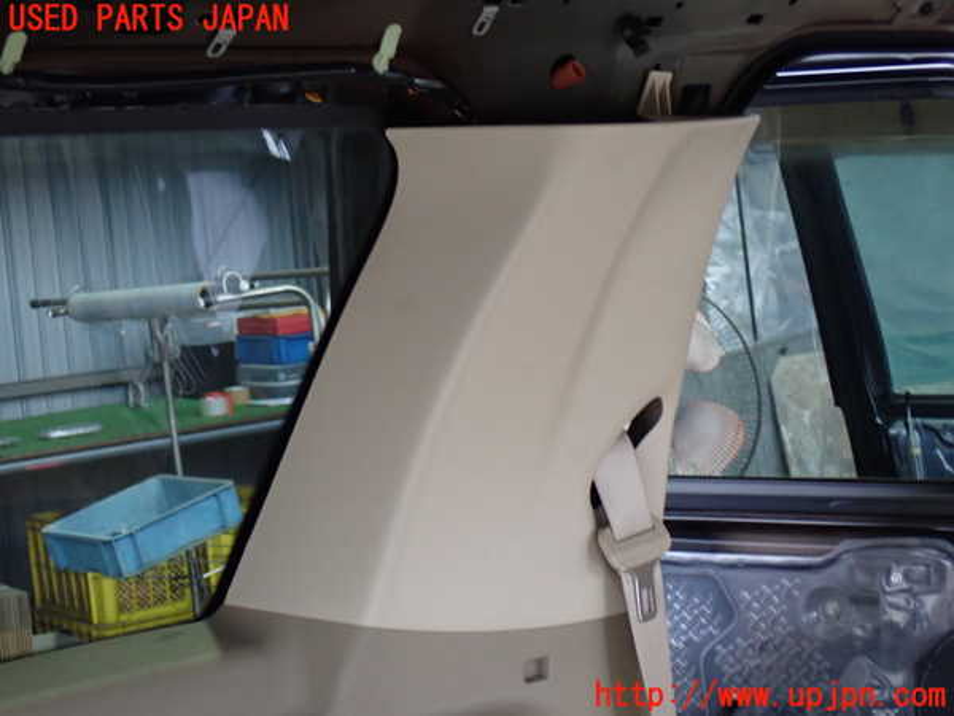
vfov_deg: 20.7
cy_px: 358
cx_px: 477
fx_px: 1957
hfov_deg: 27.4
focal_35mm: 71
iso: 1000
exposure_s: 1/15
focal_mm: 12.73
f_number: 3.9
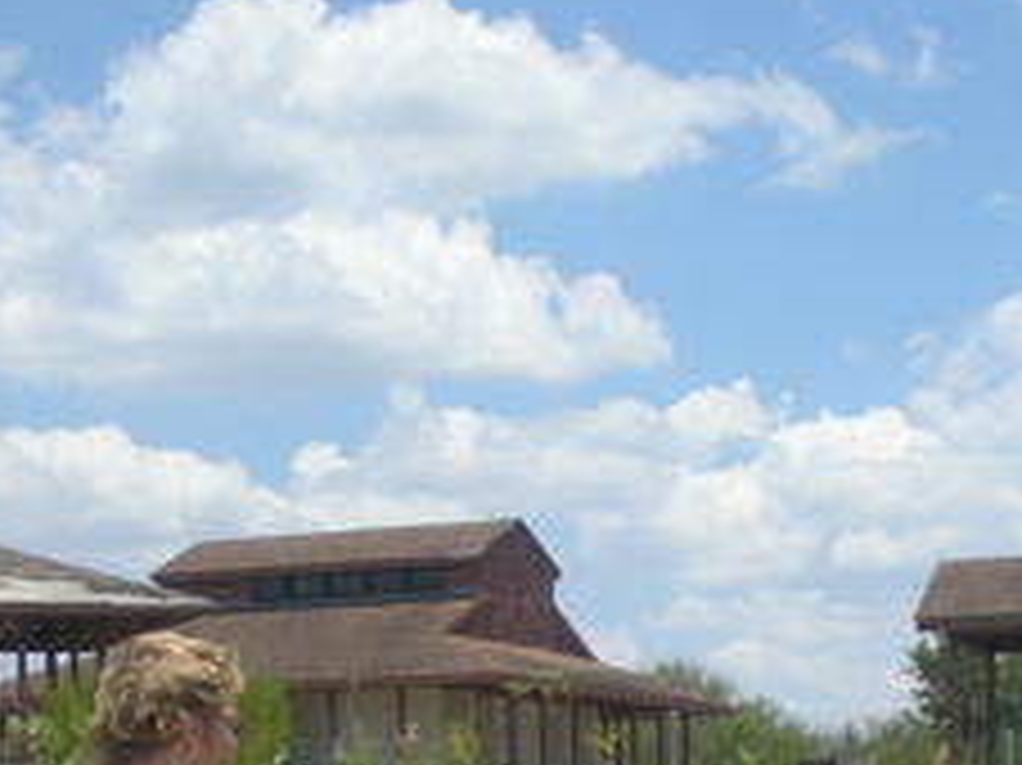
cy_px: 1017
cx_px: 455
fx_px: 3157
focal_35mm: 107
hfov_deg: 18.4
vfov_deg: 13.3
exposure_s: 1/782
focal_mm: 6.3
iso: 64
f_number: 4.6
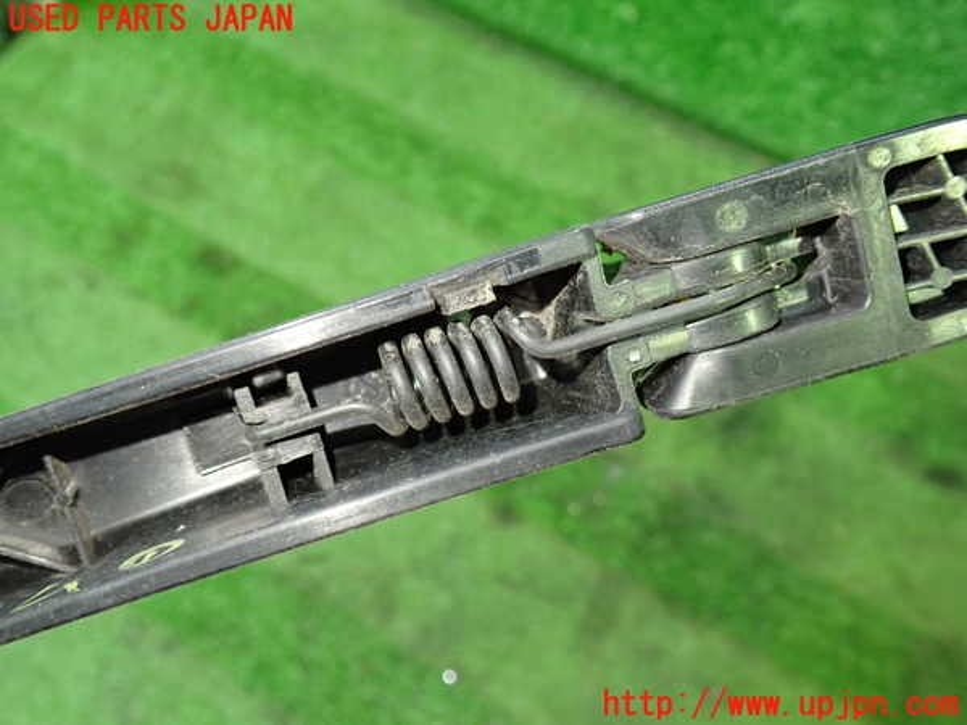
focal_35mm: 30
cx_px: 484
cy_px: 362
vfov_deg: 46.8
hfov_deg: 60.0
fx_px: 838
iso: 500
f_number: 2.3
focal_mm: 5.4
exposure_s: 1/30
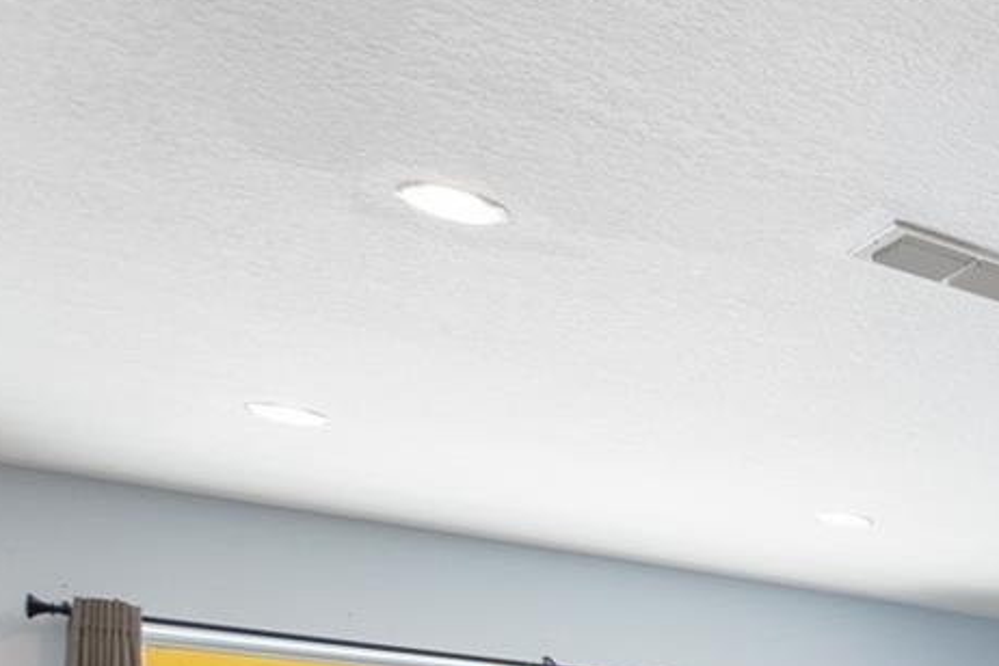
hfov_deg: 24.1
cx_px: 1680
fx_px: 1443
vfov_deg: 22.3
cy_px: 947
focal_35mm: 52
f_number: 4.5
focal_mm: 10
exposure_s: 1/320
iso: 400
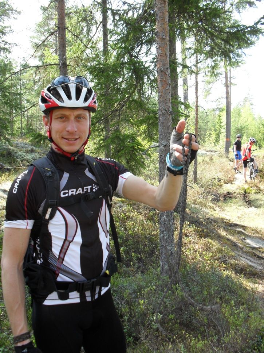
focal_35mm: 35
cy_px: 176
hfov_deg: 40.7
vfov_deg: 52.6
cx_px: 132
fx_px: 356
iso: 100
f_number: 3.2
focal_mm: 6.3
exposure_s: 1/125
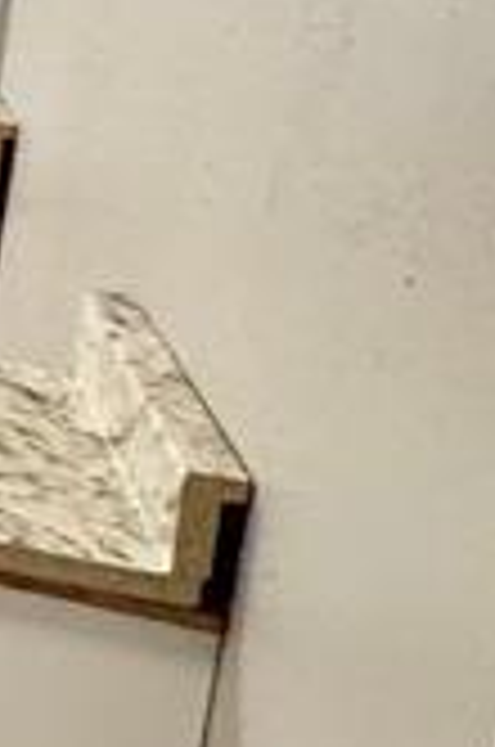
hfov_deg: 8.0
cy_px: 18
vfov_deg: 21.9
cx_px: -1516
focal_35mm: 90
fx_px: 1864
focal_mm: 2.22
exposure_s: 1/60
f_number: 2.2
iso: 320
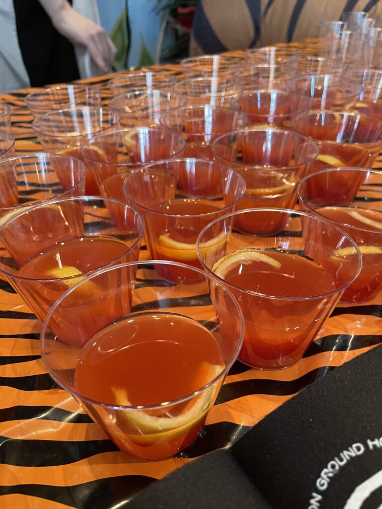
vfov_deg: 67.3
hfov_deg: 53.1
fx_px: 383
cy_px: 254
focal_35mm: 26
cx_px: 191
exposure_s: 1/60
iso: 320
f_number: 1.6
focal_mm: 4.2
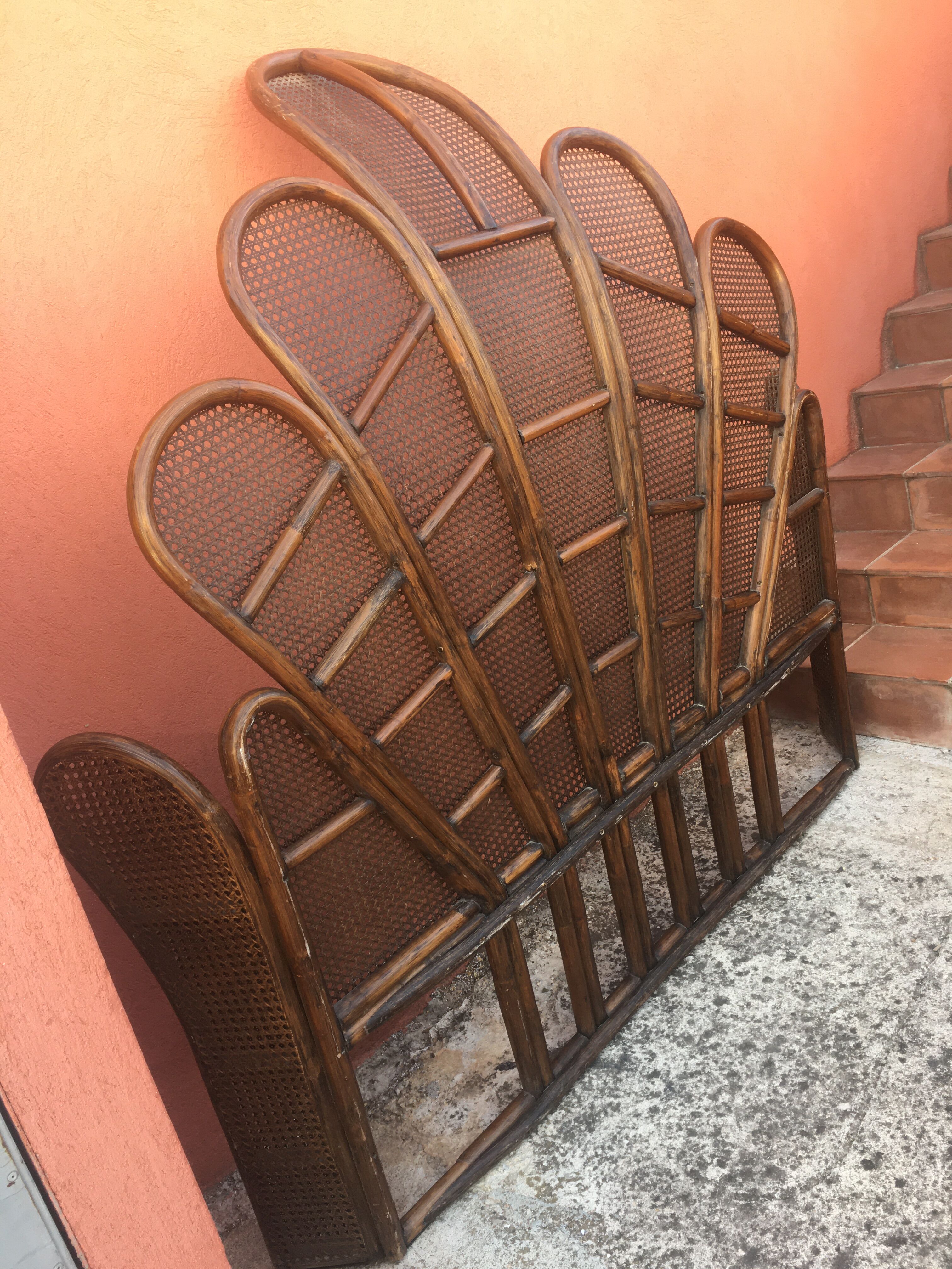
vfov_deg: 61.7
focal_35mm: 29
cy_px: 634
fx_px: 1063
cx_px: 476
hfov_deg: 48.2
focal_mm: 4.15
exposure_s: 1/100
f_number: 2.2
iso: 40
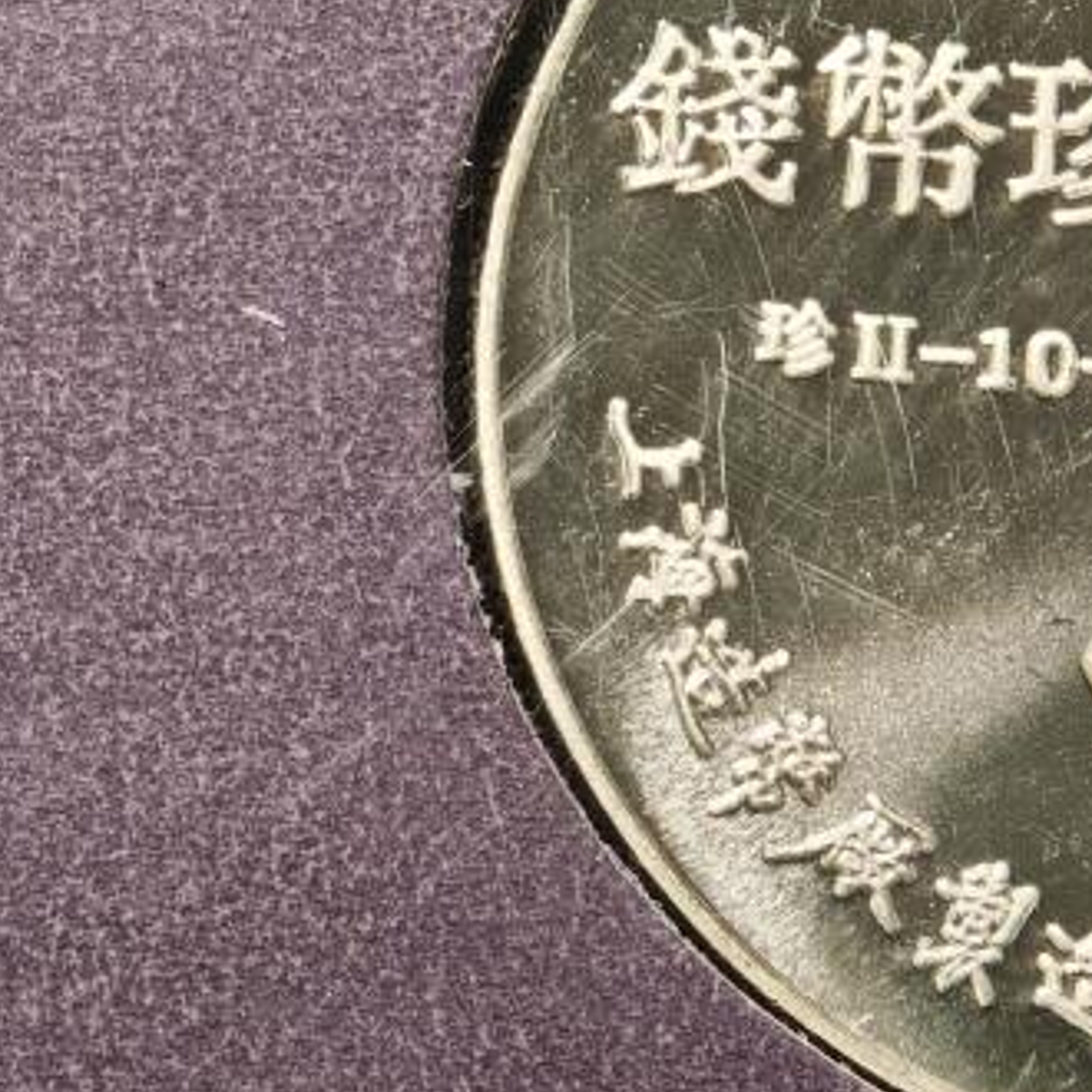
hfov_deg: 7.7
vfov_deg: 7.8
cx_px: 17
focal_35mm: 225
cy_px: 324
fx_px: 8030
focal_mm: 9
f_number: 2
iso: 500
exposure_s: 1/113
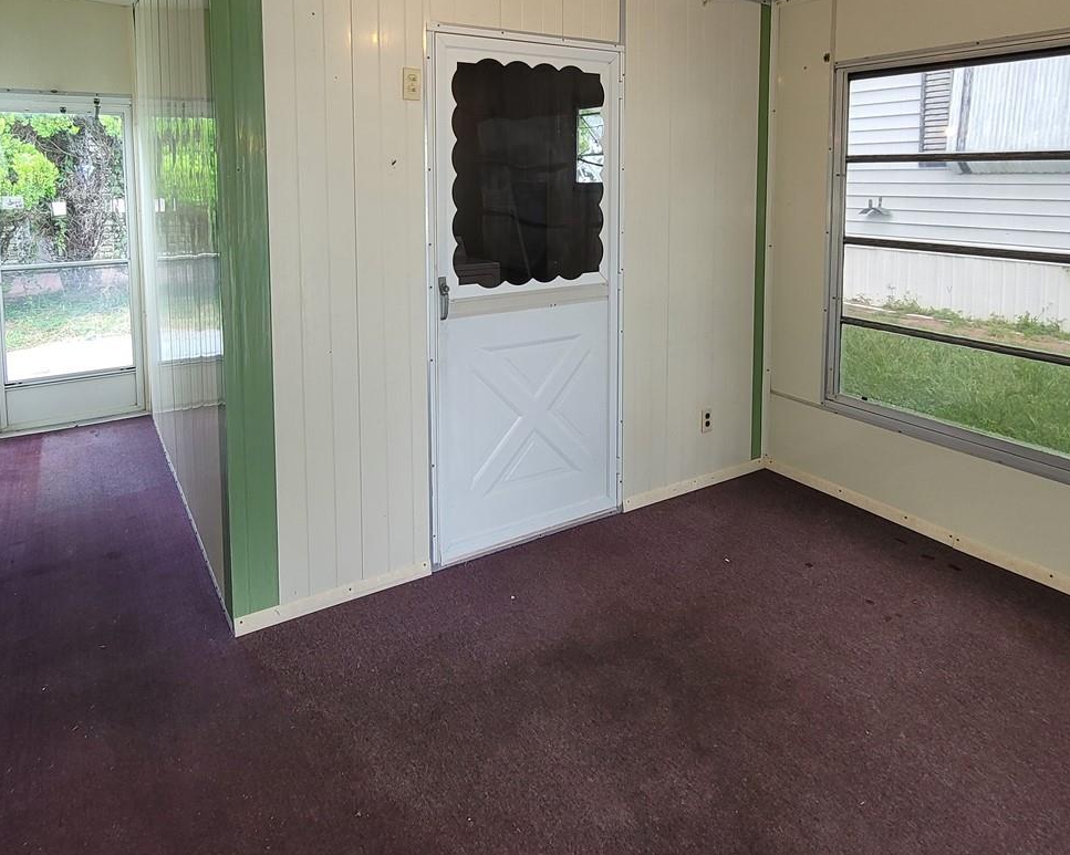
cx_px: 492
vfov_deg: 62.4
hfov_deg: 77.5
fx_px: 665
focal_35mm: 21
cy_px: 233
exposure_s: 1/60
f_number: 2.2
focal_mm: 2.2
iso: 100
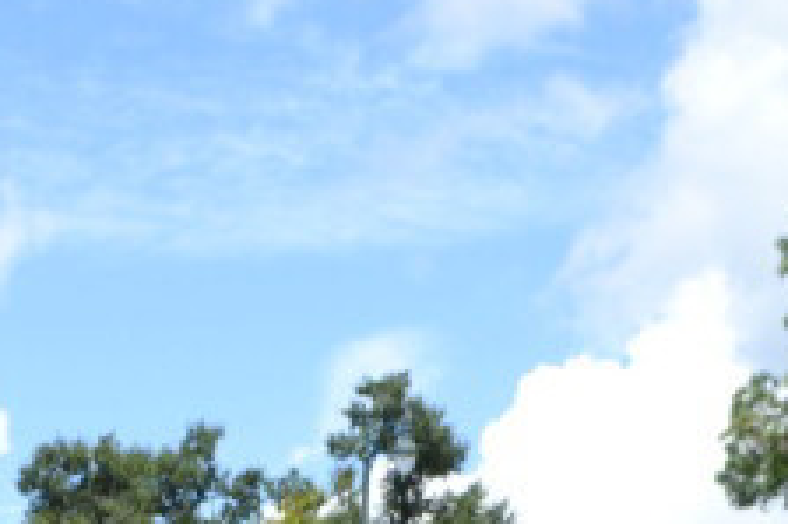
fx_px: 3521
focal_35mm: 161
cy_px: 1382
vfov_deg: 7.7
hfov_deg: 12.6
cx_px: -7
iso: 100
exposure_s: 1/200
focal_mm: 20
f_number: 7.1
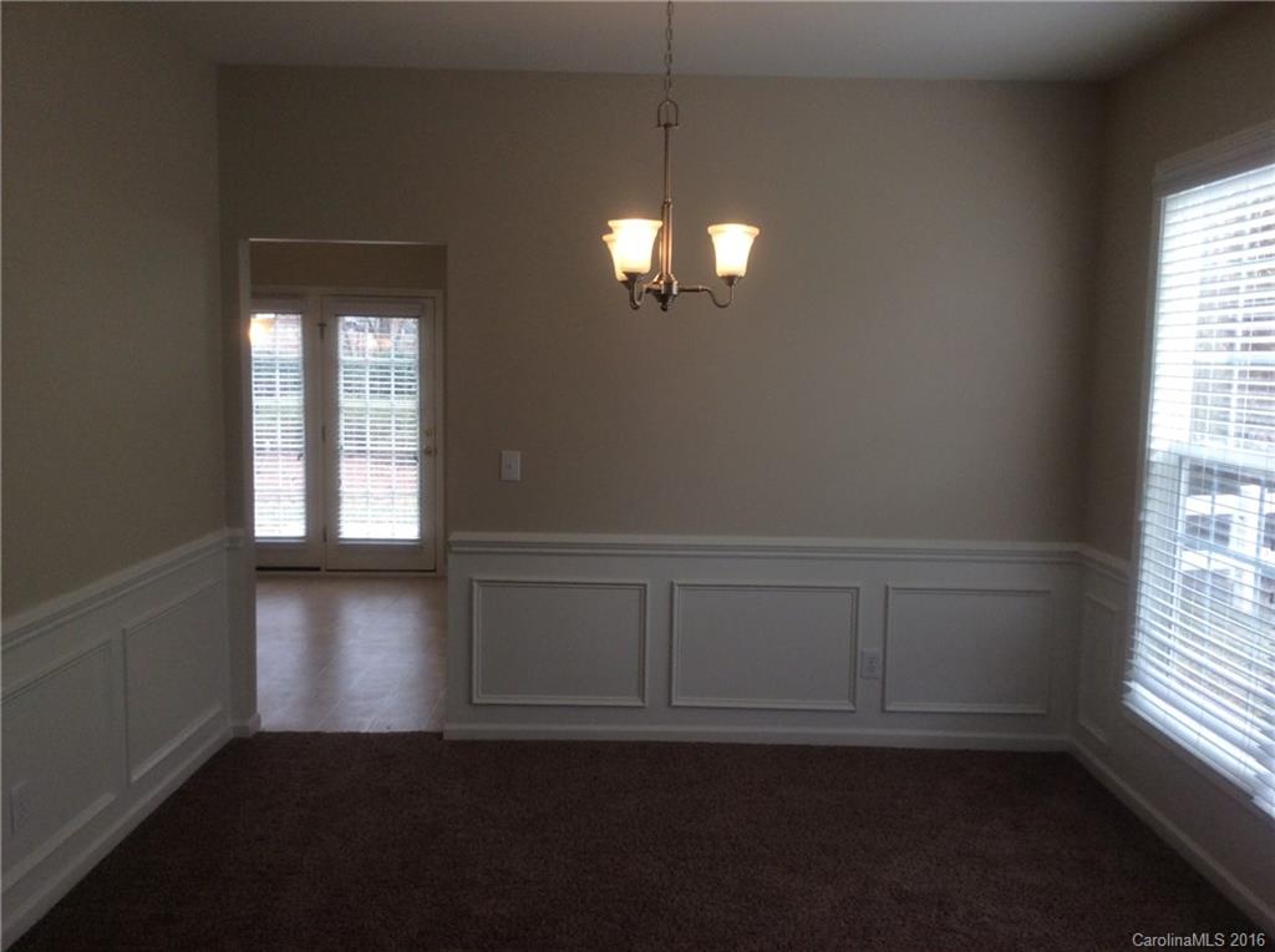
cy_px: 476
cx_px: 638
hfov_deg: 56.9
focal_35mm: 32
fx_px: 1176
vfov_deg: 44.0
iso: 50
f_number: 2.4
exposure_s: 1/120
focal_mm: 3.3
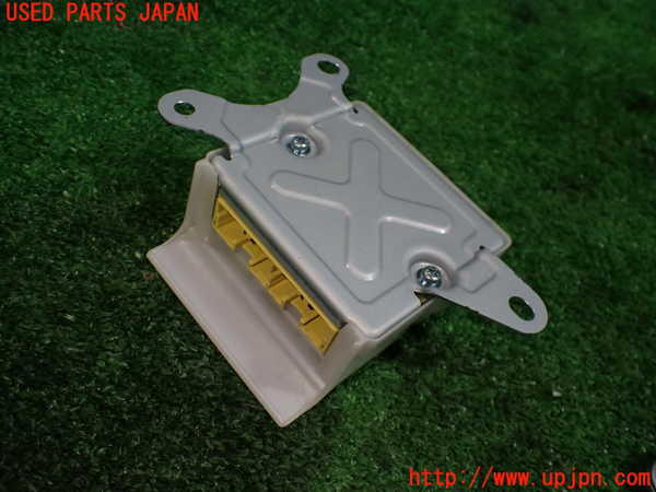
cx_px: 328
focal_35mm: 30
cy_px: 246
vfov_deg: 46.8
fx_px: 569
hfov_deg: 60.0
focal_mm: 5.4
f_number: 2.3
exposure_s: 1/125
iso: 250
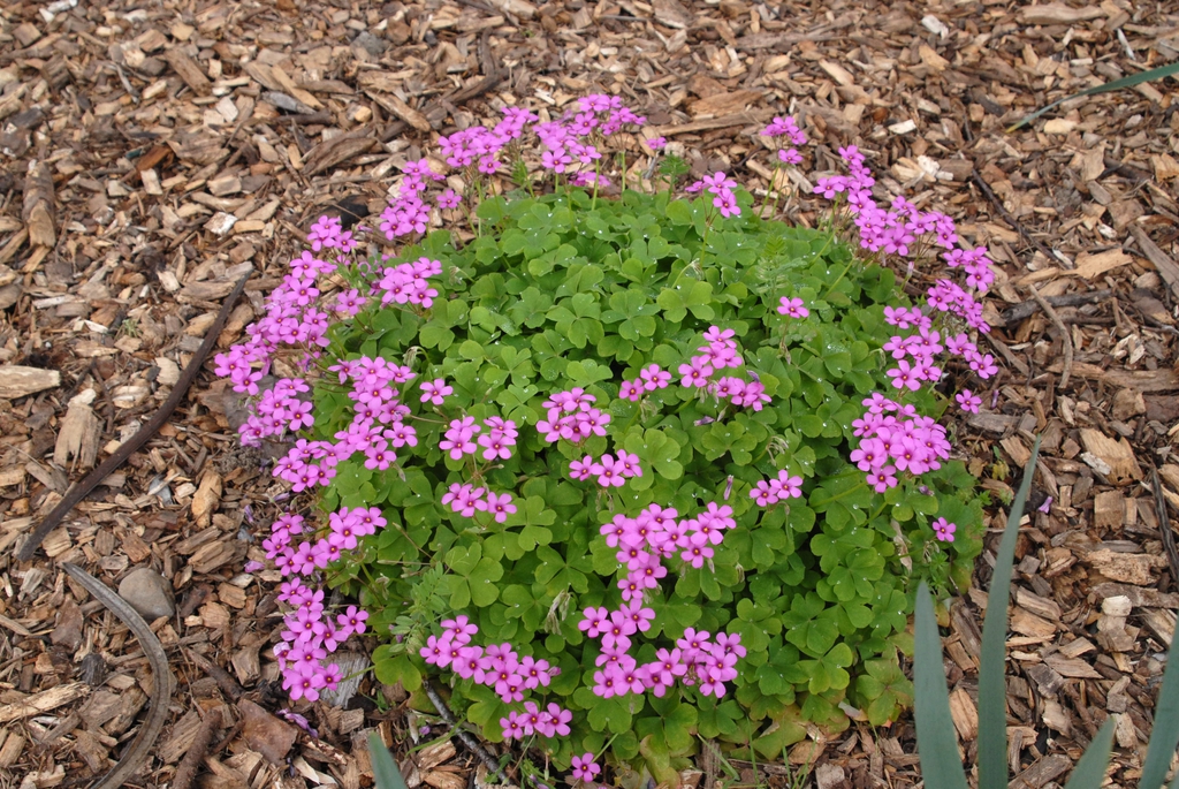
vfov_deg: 28.1
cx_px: 590
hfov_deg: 41.1
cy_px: 394
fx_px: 1574
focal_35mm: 48
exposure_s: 1/200
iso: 400
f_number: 7.1
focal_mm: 32
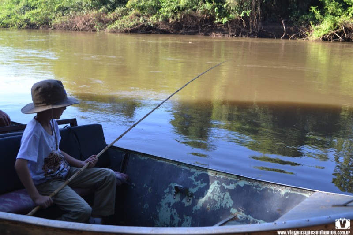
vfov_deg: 31.9
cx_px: 176
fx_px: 412
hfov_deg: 46.4
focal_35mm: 42
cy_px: 118
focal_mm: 28
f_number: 6.3
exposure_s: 1/160
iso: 400
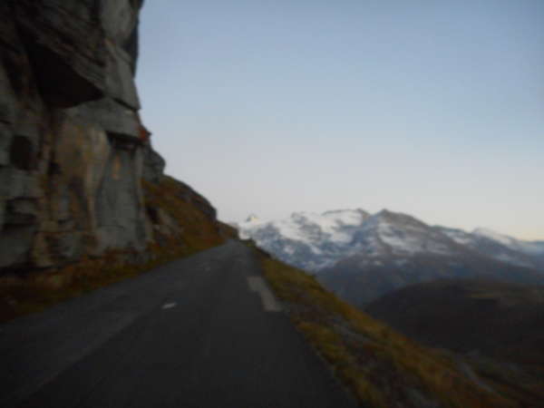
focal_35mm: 25
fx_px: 393
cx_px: 272
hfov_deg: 69.4
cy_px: 204
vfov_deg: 54.9
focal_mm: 4.5
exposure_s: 1/13
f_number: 3.7
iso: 400
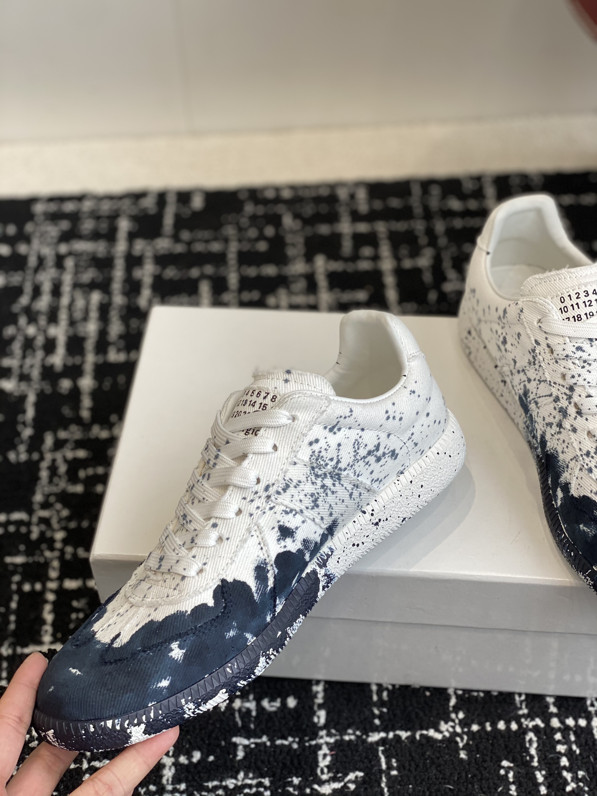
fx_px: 1196
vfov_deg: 36.8
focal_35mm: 52
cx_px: 298
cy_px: 398
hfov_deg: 28.0
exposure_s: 1/122
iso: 32
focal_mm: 6
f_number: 2
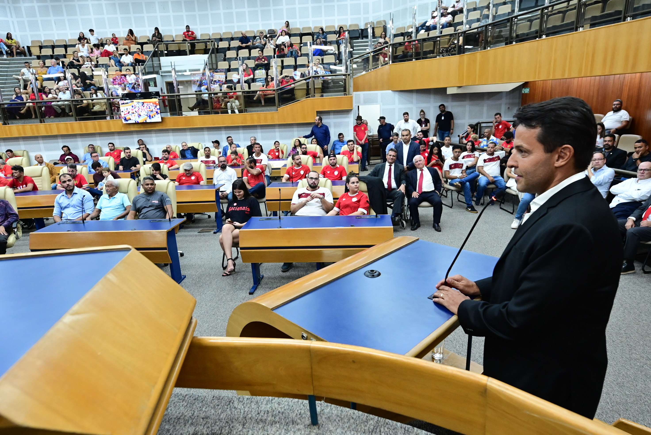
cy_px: 218
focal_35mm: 21
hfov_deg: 81.2
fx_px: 380
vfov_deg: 59.6
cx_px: 326
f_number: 4
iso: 2500
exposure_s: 1/125
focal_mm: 14
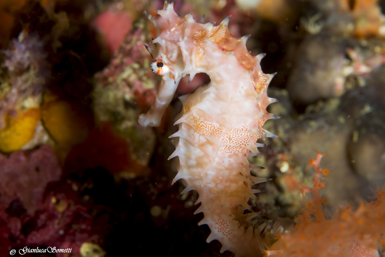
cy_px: 128
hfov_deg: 13.0
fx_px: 1684
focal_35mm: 158
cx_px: 192
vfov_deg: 8.7
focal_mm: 105
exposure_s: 1/200
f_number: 18
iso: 100
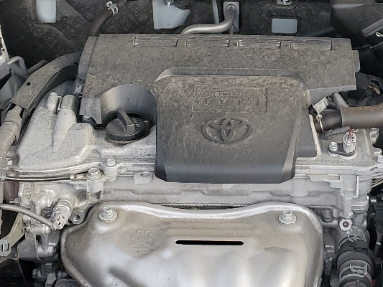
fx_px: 863
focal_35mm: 78
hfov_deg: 24.7
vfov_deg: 18.6
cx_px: 291
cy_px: 24
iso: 50
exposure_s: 1/455
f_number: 1.5
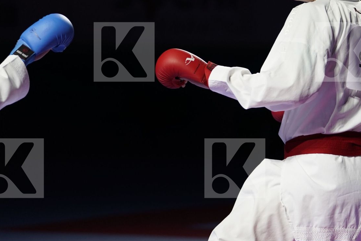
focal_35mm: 241
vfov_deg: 5.7
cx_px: 235
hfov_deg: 8.5
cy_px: 52
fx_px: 2417
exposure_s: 1/1000
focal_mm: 148
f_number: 2.8
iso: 1250
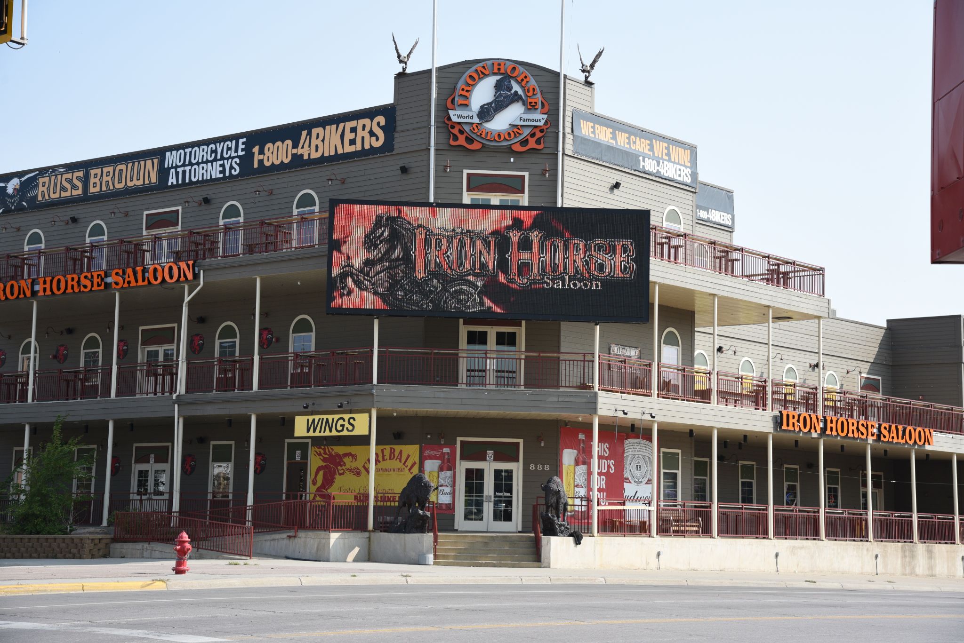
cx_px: 482
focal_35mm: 62
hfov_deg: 32.4
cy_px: 322
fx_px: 1661
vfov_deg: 21.9
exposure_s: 1/800
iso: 400
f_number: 7.1
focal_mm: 62
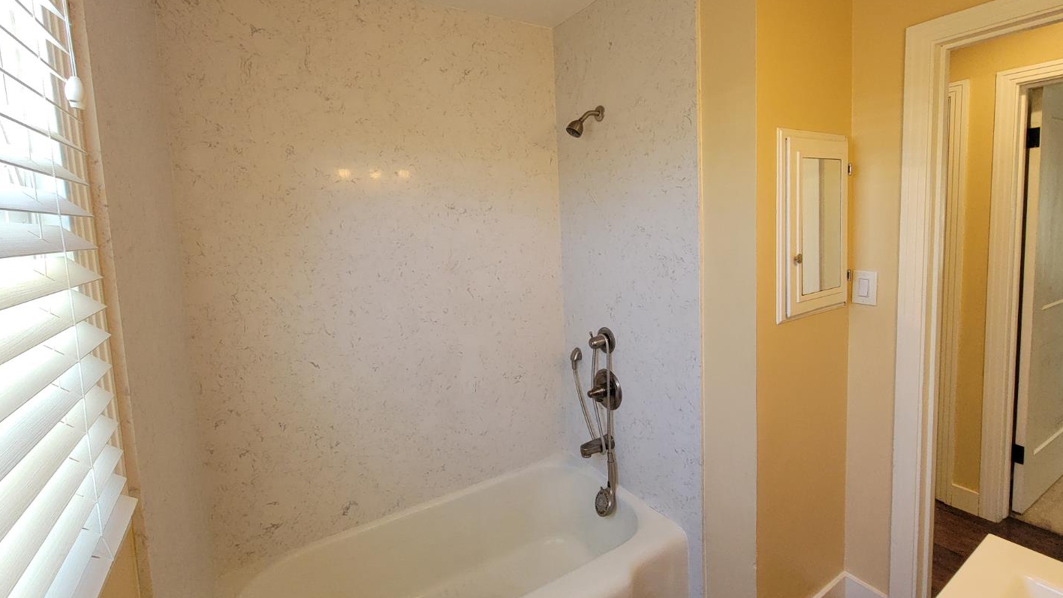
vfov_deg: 70.2
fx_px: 423
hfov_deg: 103.0
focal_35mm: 15
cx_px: 536
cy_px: 257
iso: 80
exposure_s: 1/60
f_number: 2.2
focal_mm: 2.2
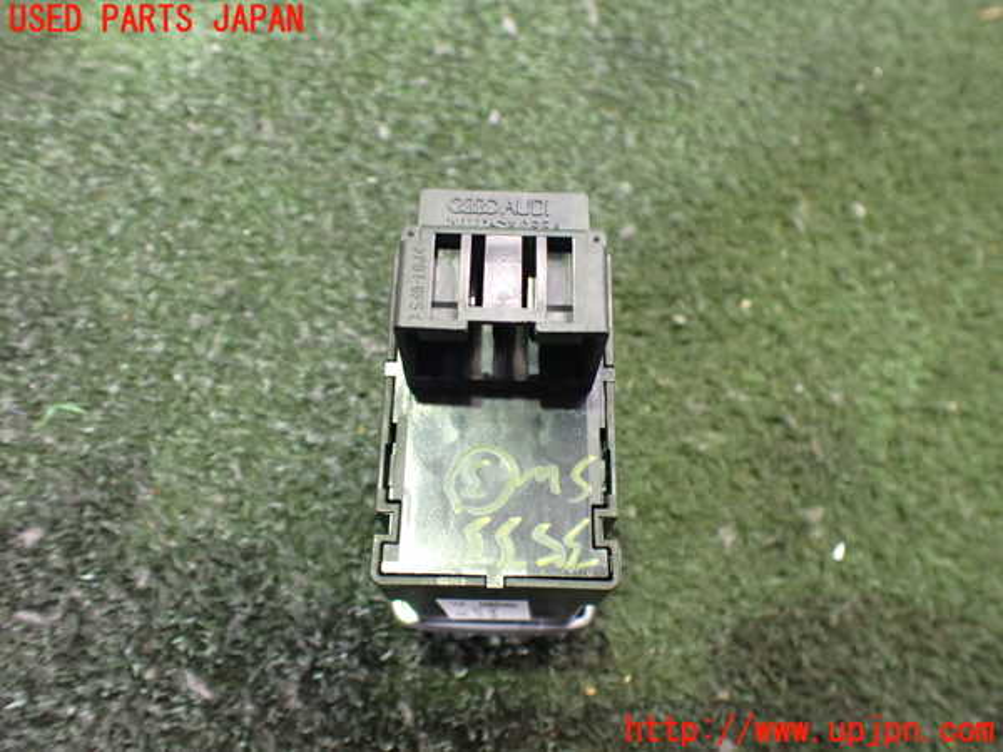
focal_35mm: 30
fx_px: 869
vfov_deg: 46.8
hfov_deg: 60.0
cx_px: 502
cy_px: 376
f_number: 2.3
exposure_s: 1/30
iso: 1000
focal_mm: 5.4
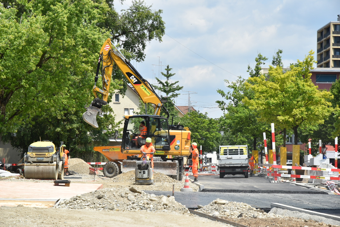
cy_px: 114
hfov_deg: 19.5
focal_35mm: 105
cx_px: 170
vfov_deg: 13.0
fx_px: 992
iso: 200
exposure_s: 1/800
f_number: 7.1
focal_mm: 70
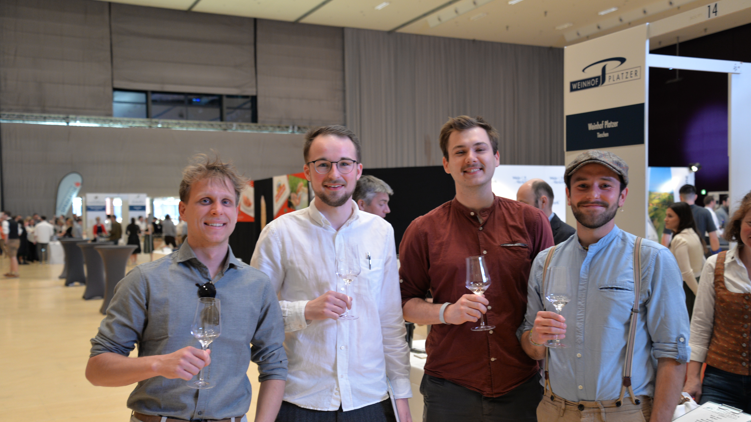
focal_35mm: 40
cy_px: 236
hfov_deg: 50.5
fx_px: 797
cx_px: 387
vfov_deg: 29.7
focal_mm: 36
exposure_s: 1/40
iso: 800
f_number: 4
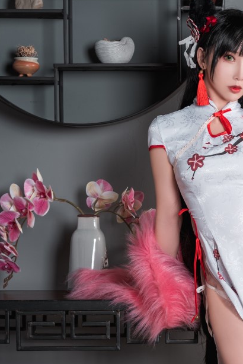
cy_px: 305
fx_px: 1679
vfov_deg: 12.3
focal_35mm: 166
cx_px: 224
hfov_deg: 8.2
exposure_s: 1/100
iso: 160
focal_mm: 85
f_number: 5.6
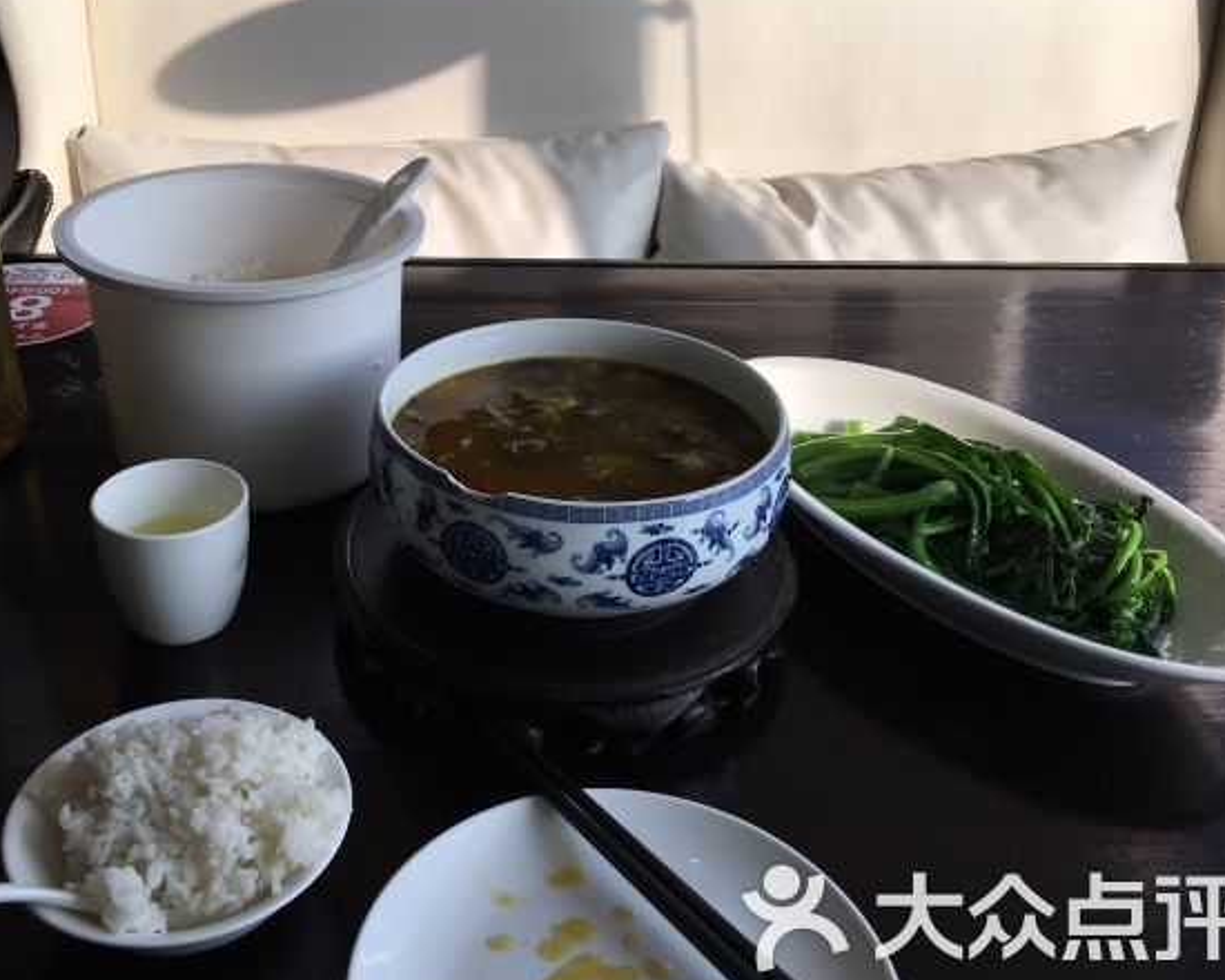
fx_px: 1305
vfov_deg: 41.1
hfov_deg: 50.1
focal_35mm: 36
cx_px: 521
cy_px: 449
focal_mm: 4.15
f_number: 2.2
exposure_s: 1/340
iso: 25
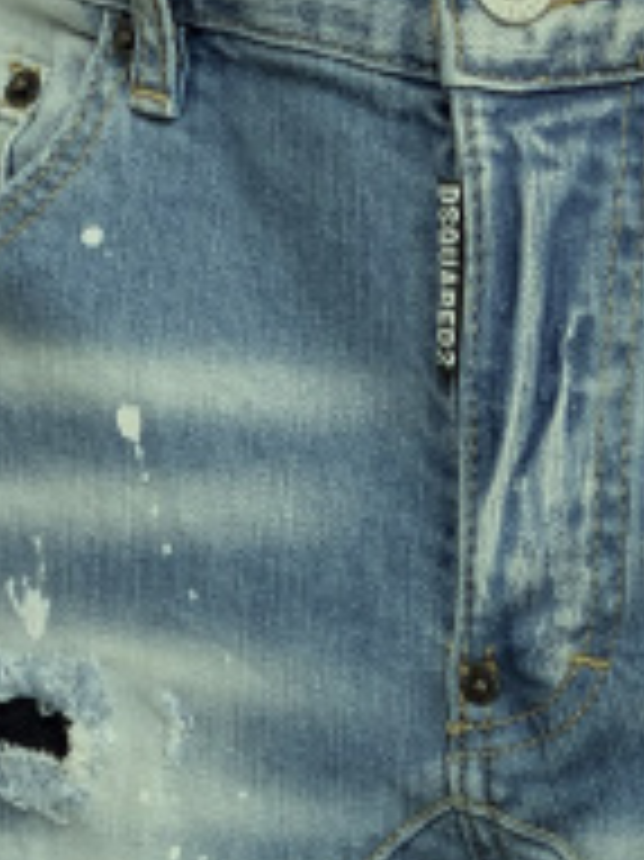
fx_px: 2707
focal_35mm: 109
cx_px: 784
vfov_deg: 16.0
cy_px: 1432
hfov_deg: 13.2
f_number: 1.8
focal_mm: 4.25
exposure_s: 1/100
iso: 80
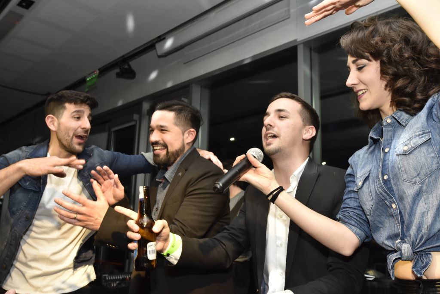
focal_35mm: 30
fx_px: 367
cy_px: 147
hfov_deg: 61.9
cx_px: 220
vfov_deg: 43.6
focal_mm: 20
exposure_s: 1/200
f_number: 5.6
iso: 1000
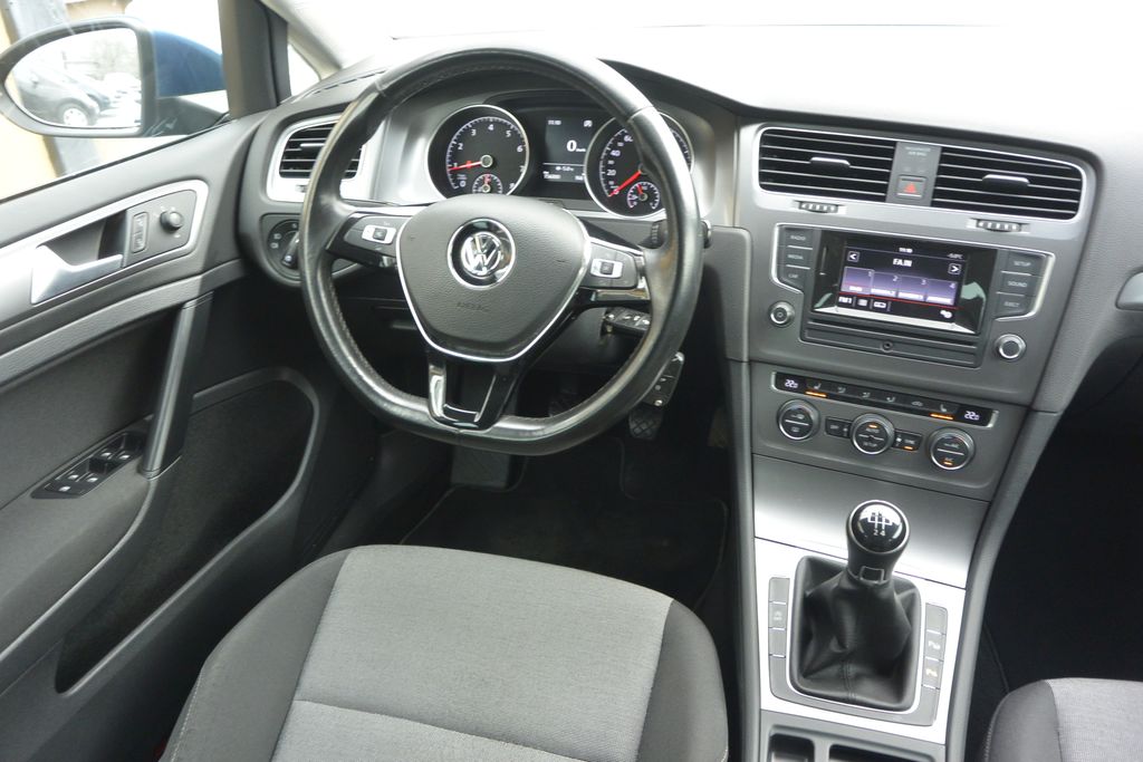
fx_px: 857
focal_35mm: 27
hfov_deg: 67.4
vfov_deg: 47.9
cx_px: 572
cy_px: 381
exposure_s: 1/60
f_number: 3.5
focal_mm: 10
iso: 400
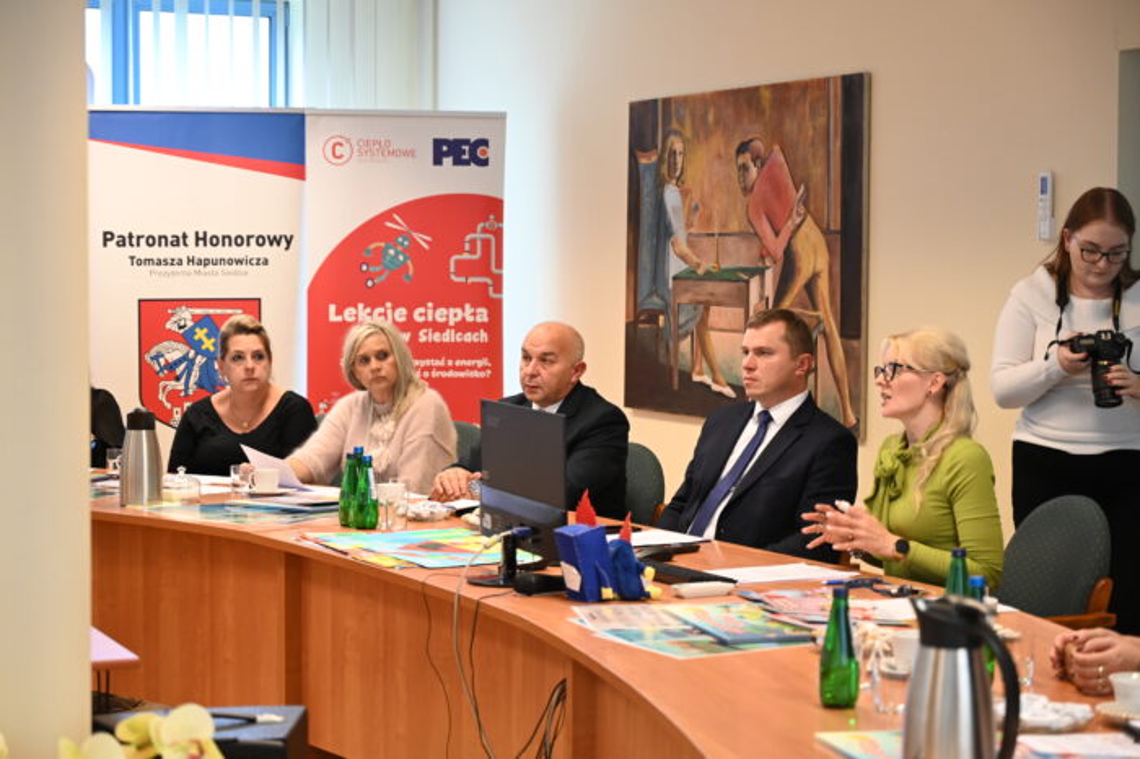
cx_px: 570
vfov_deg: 19.4
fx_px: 2216
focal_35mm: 70
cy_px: 380
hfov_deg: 28.9
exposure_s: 1/125
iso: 2200
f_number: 4
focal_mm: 70
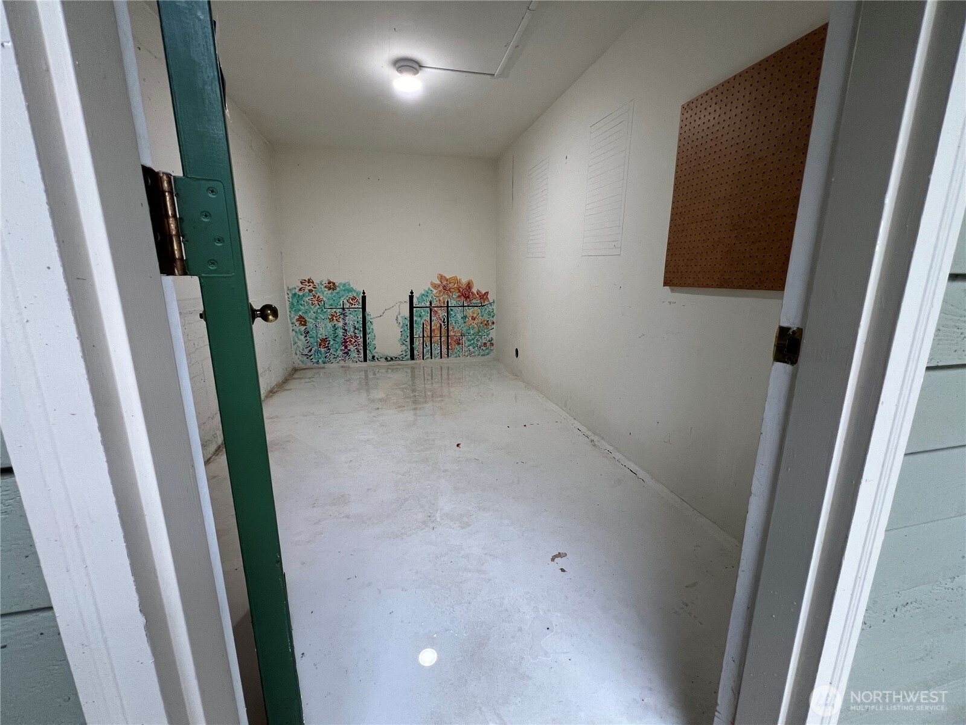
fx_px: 363
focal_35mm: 13
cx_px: 483
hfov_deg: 106.2
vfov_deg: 89.9
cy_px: 362
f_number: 1.8
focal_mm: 1.57
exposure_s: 1/99
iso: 125
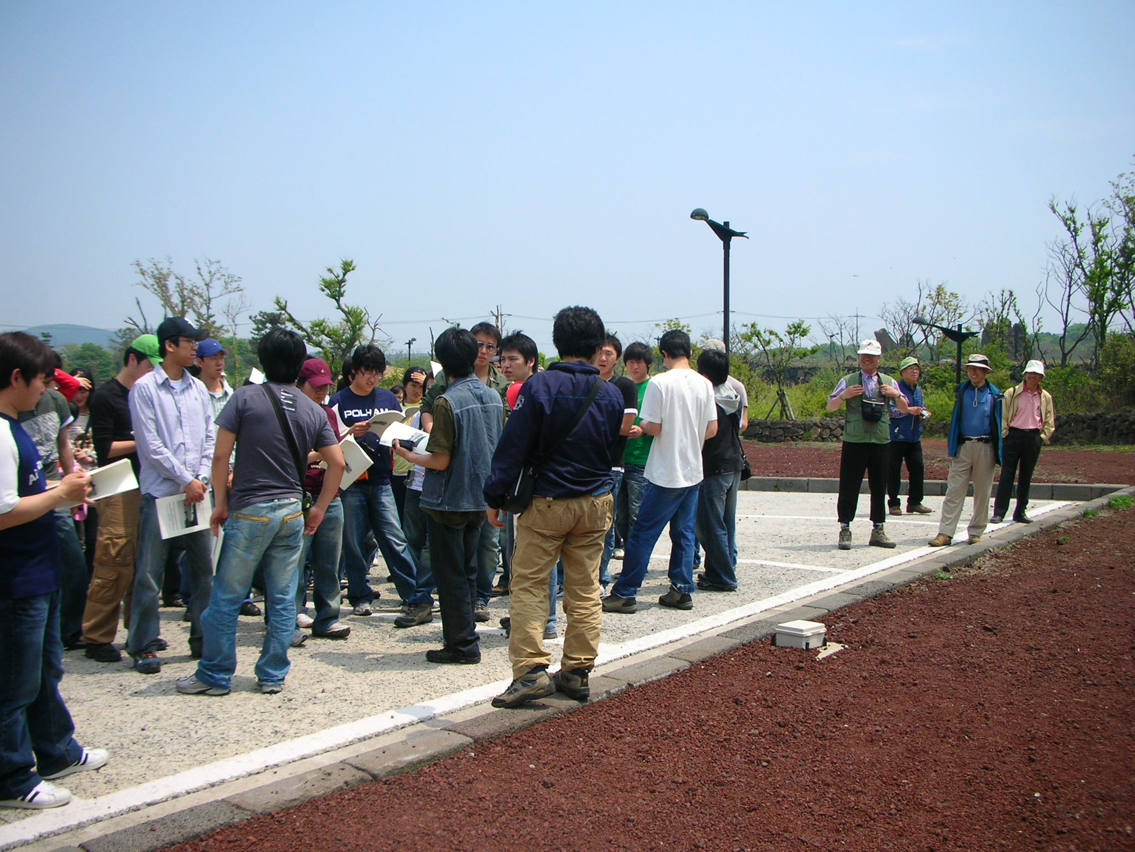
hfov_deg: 52.6
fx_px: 1148
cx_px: 568
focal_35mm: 35
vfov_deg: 40.7
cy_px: 426
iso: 50
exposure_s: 1/95.2
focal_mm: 5.8
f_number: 8.5
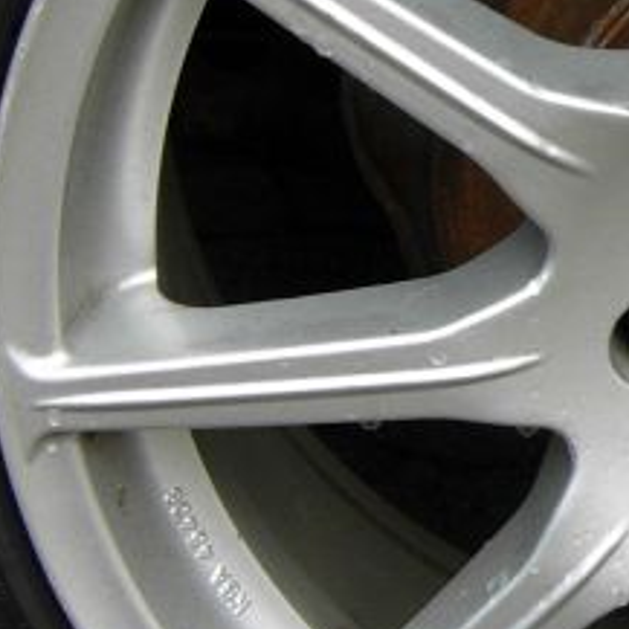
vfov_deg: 11.6
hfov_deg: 11.2
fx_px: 3084
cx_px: 910
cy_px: 252
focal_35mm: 150
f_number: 3
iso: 50
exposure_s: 1/57
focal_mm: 7.5
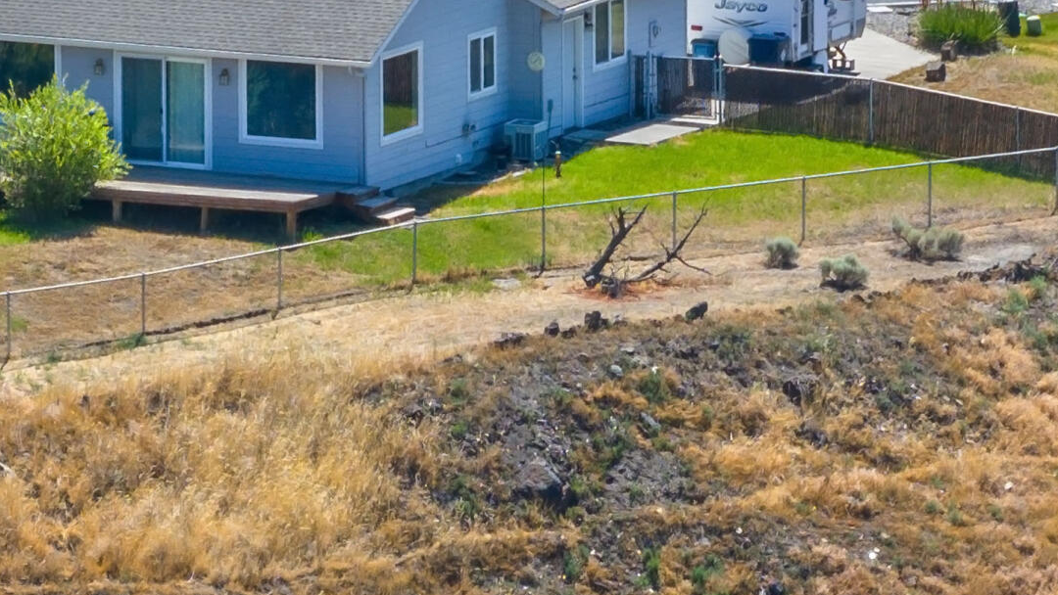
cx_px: 418
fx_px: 14086
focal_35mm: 502
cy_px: 559
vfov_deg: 2.4
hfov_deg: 4.3
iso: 100
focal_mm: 30.71
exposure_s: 1/240
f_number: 3.4
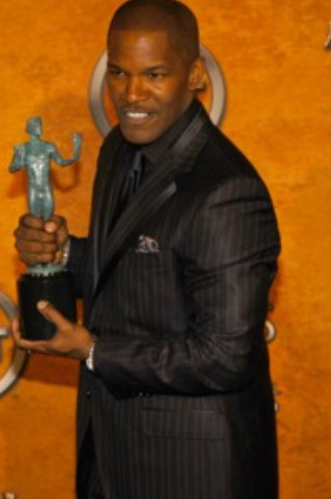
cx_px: 141
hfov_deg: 9.8
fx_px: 1937
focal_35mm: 140
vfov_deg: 14.7
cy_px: 228
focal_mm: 70
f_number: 4.5
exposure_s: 1/180
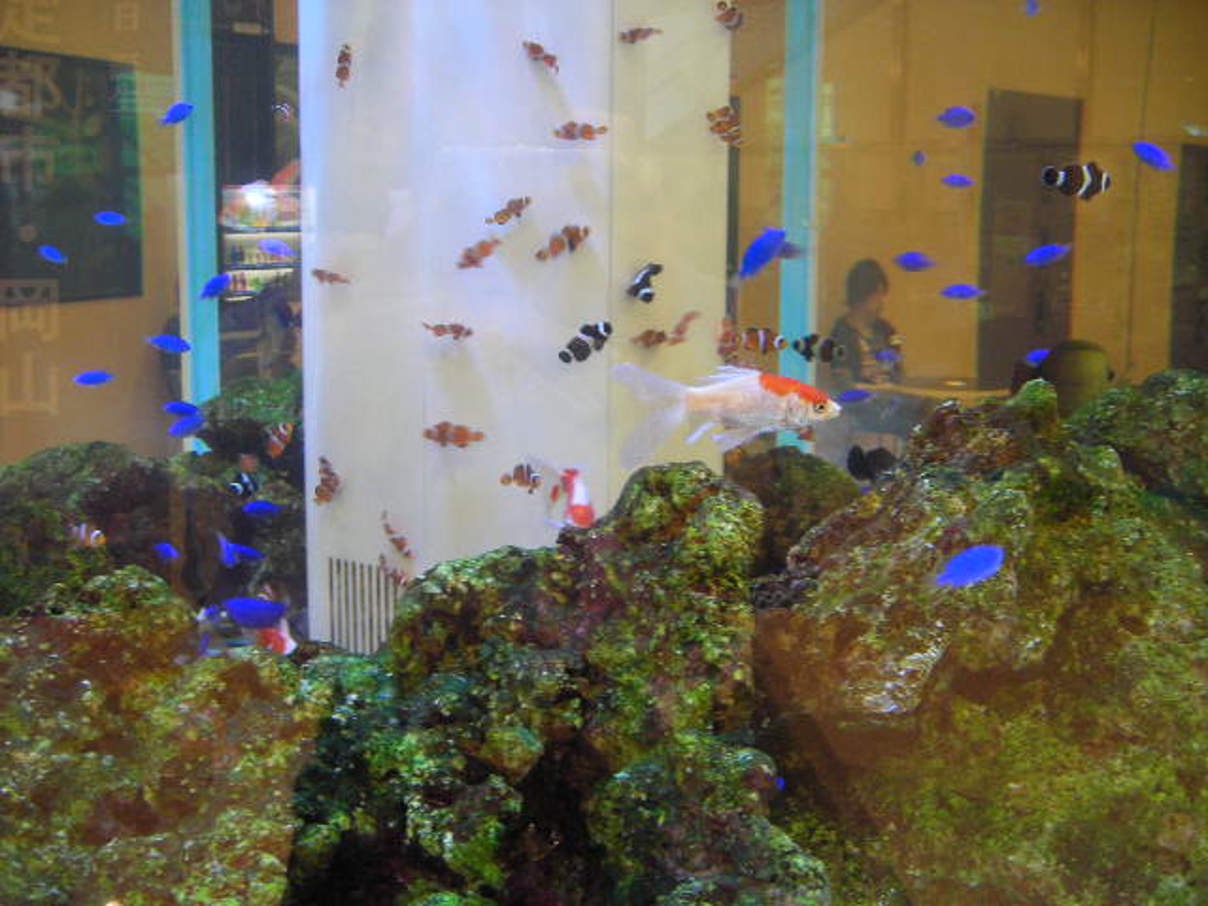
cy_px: 453
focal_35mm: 38
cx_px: 604
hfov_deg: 49.0
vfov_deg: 37.7
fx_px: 1326
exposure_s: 1/26.3
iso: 200
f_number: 3.2
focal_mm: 6.3
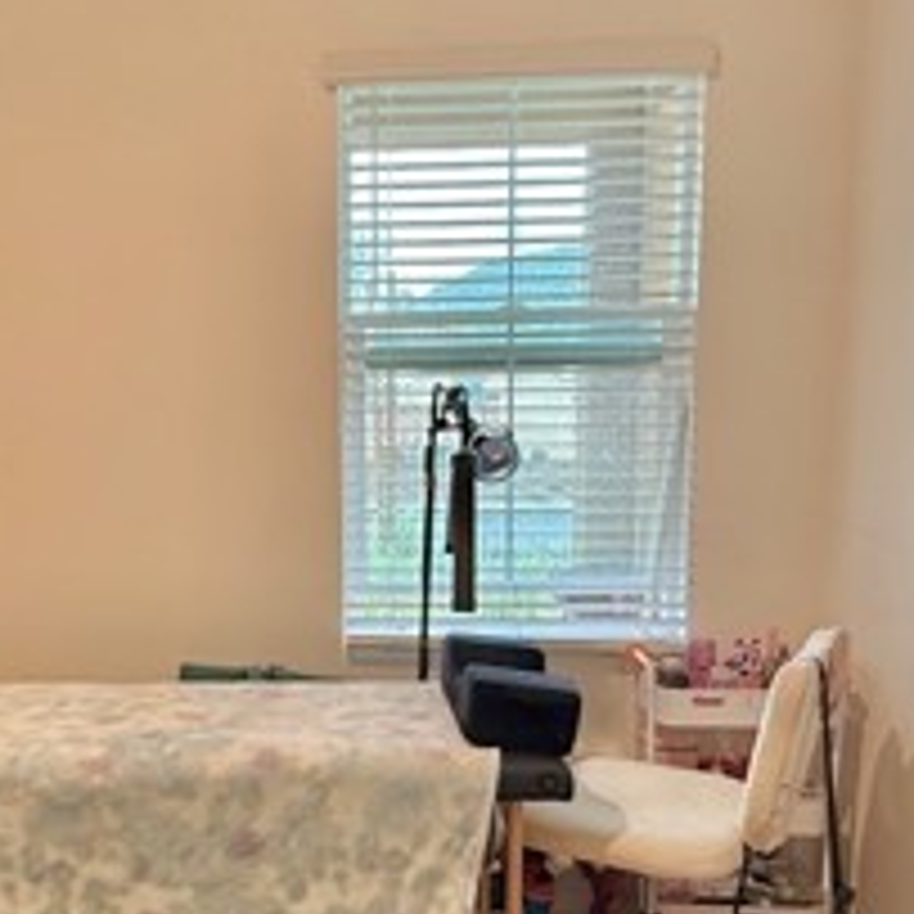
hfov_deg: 42.2
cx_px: 302
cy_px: 590
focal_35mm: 39
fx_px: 1165
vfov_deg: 42.4
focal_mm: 2.22
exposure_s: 1/60
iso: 200
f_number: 2.2
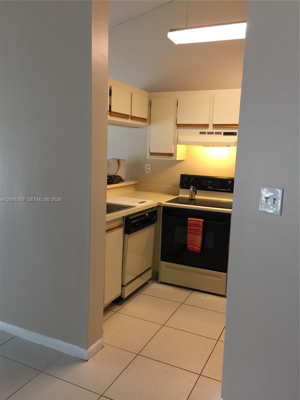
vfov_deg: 61.7
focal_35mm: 29
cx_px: 150
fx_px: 335
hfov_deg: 48.2
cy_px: 200
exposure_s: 1/15
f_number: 2.2
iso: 40
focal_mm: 4.15
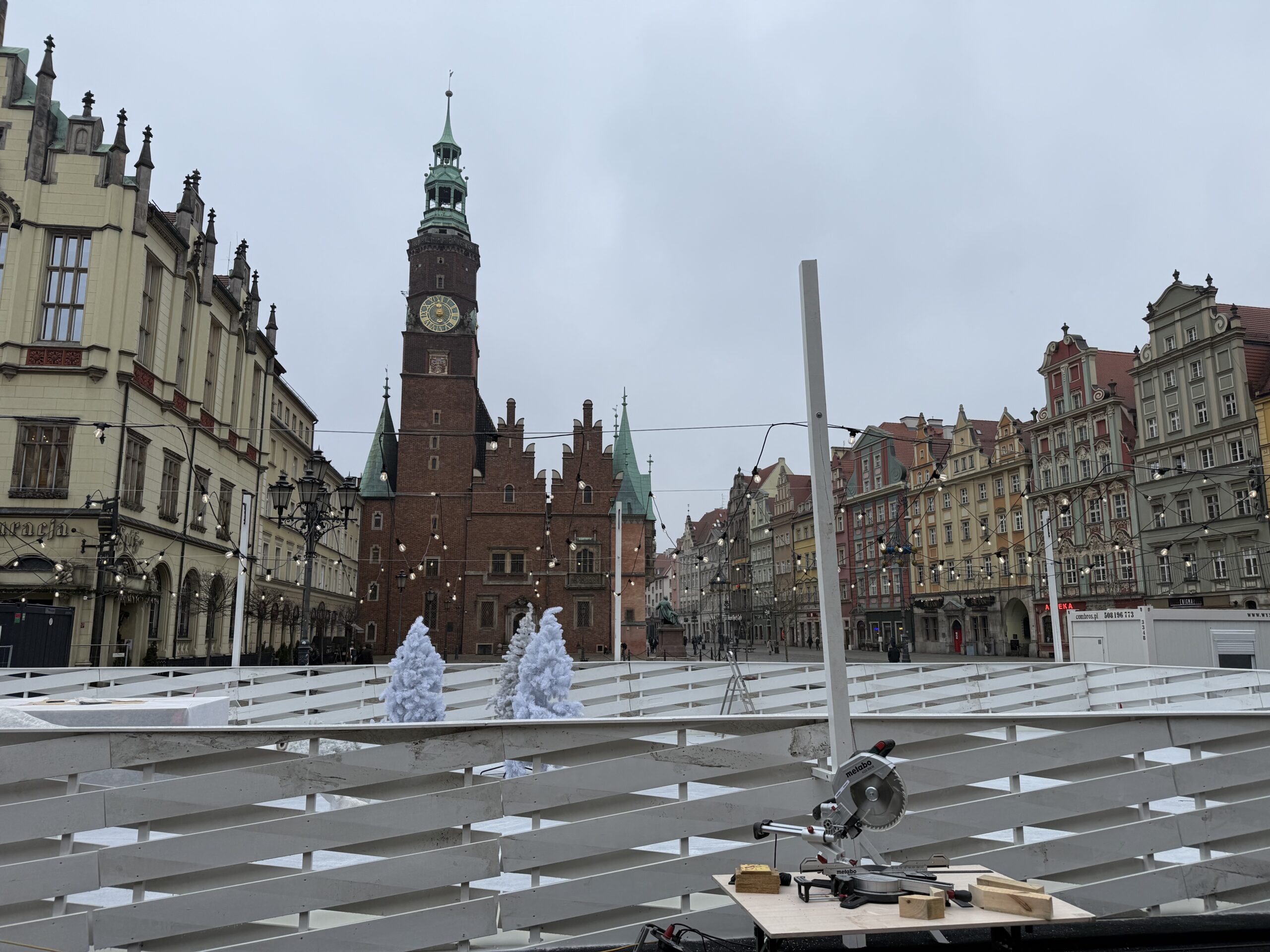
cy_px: 476
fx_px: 881
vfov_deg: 56.8
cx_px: 635
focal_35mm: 24
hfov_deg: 71.6
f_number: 1.78
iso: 80
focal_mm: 6.76
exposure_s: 1/1410
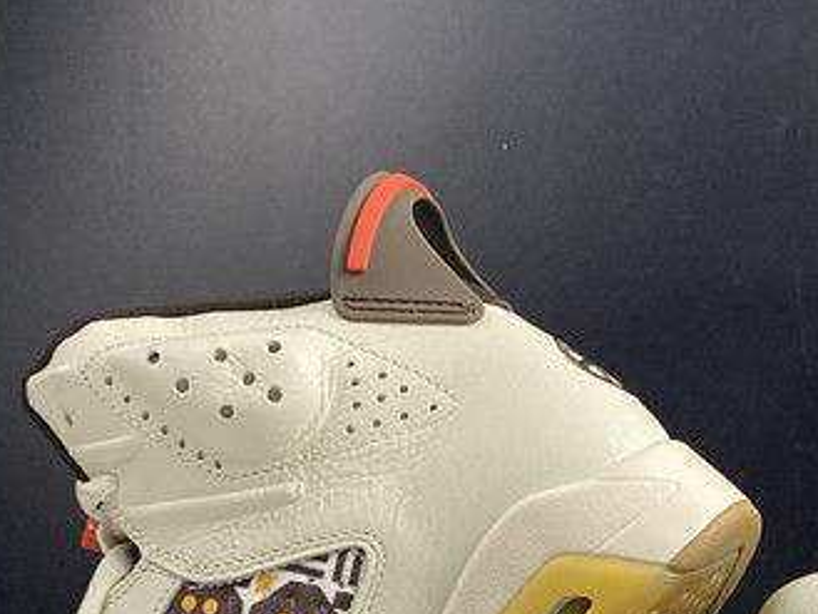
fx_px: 1868
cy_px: 723
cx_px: 932
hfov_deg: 23.0
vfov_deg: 17.8
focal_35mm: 79
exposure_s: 1/100
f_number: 1.8
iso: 80
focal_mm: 4.25
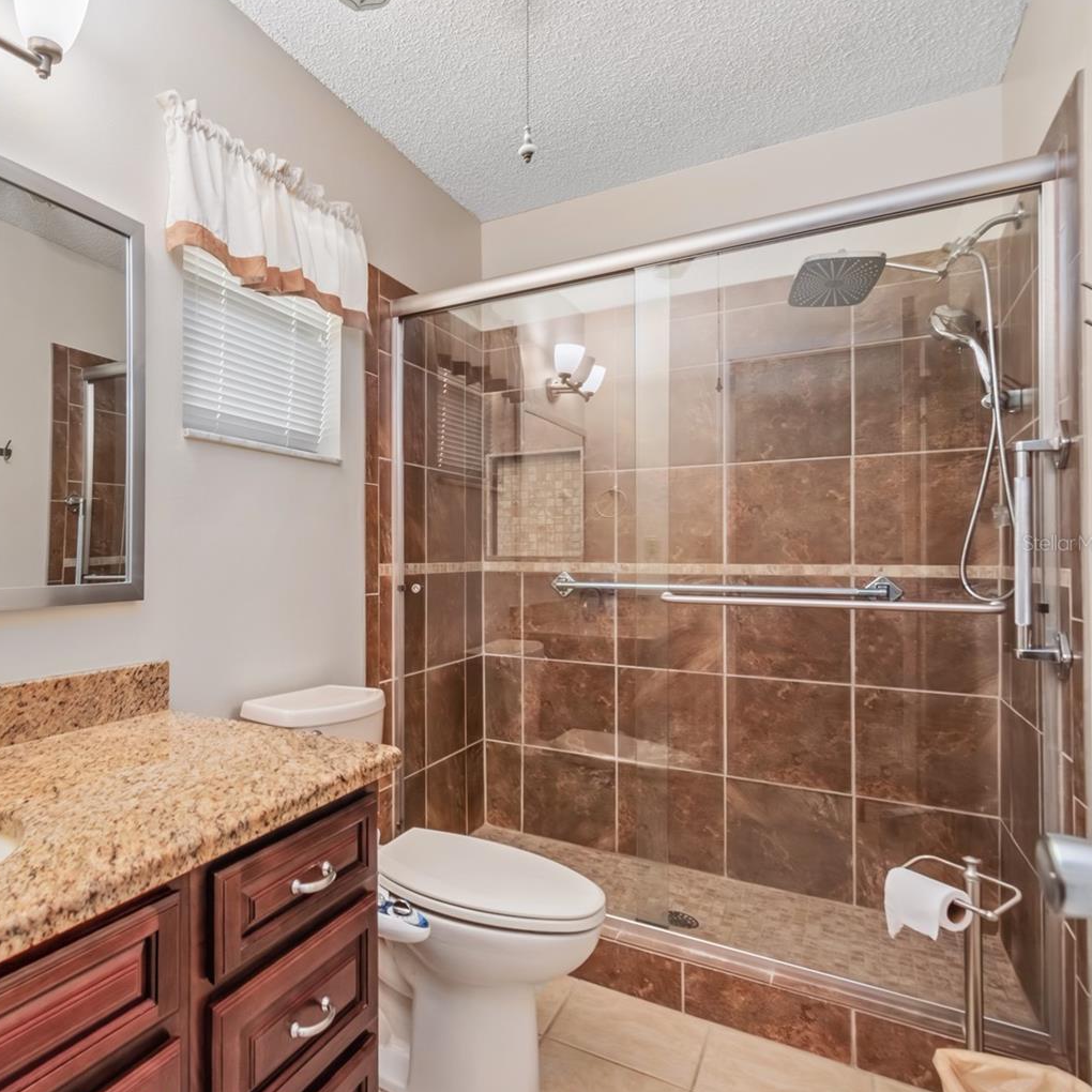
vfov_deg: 74.8
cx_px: 261
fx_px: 714
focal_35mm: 20
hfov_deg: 69.4
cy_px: 543
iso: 250
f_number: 9
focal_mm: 10
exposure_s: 1/1.67
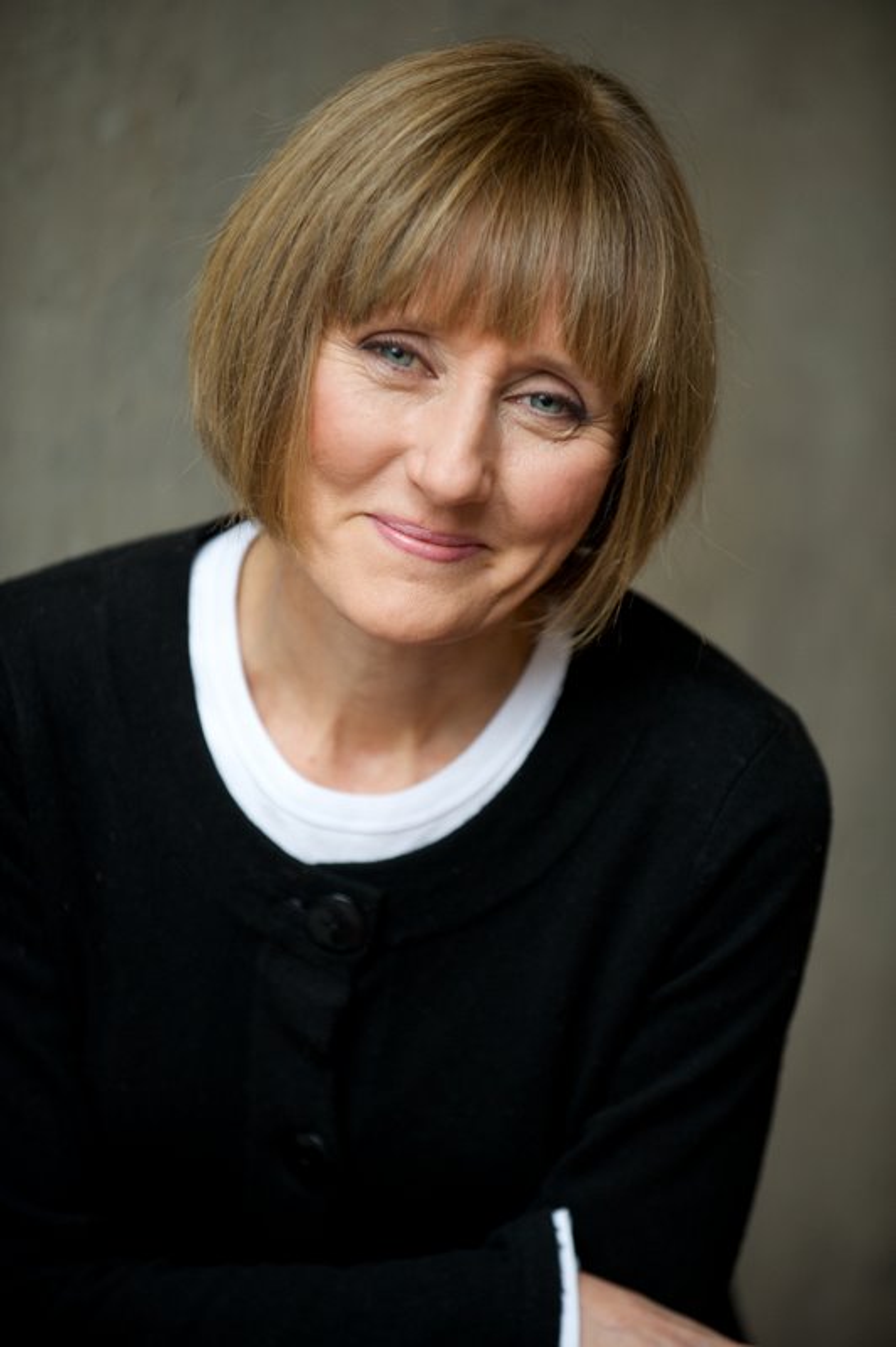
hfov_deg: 8.6
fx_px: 5983
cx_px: 448
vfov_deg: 12.8
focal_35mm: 160
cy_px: 674
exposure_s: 1/80
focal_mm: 160
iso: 800
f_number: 3.2
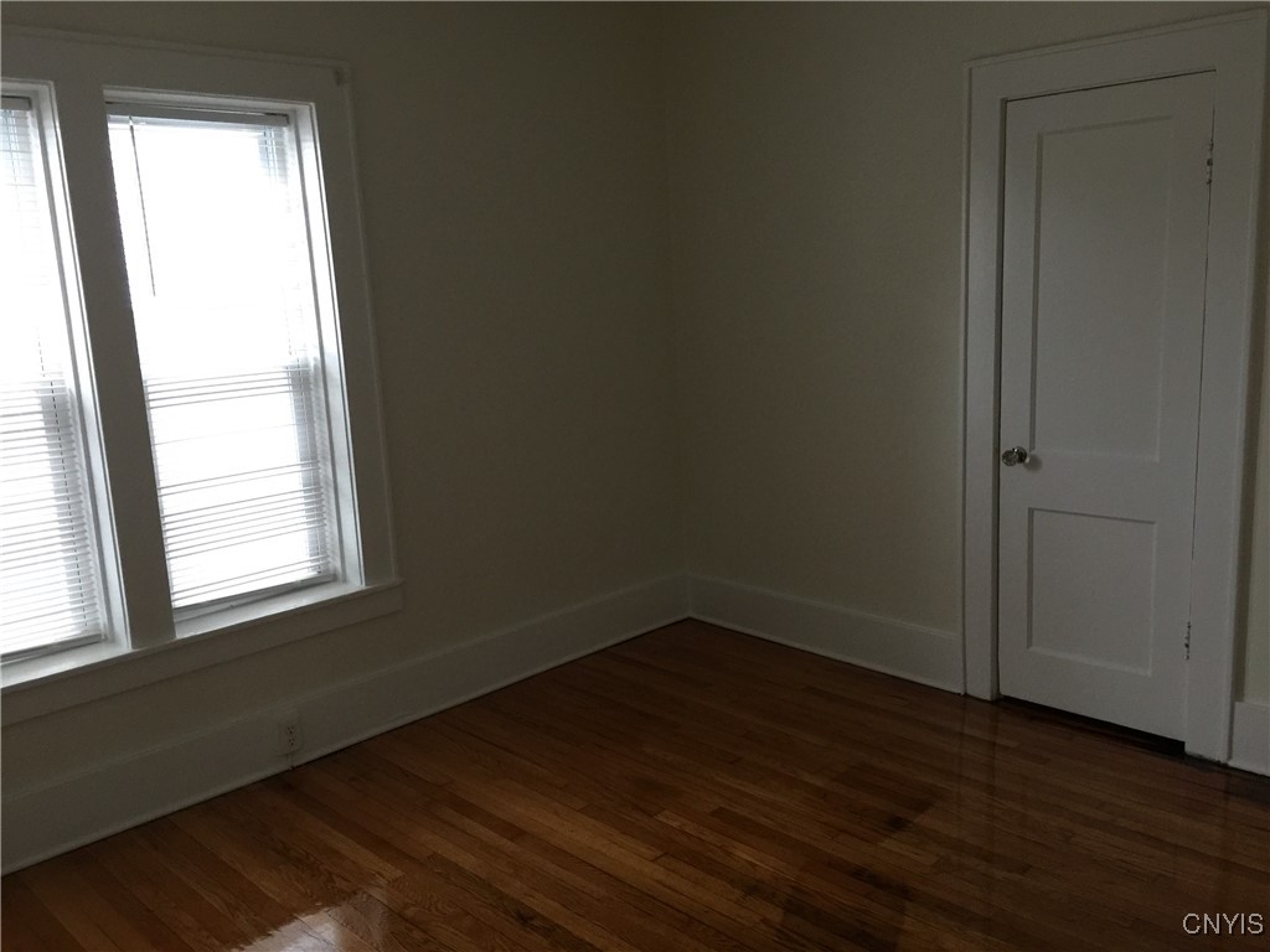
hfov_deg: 61.7
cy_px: 476
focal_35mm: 29
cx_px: 635
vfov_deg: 48.2
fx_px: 1064
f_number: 2.2
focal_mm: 4.15
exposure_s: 1/15
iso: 125
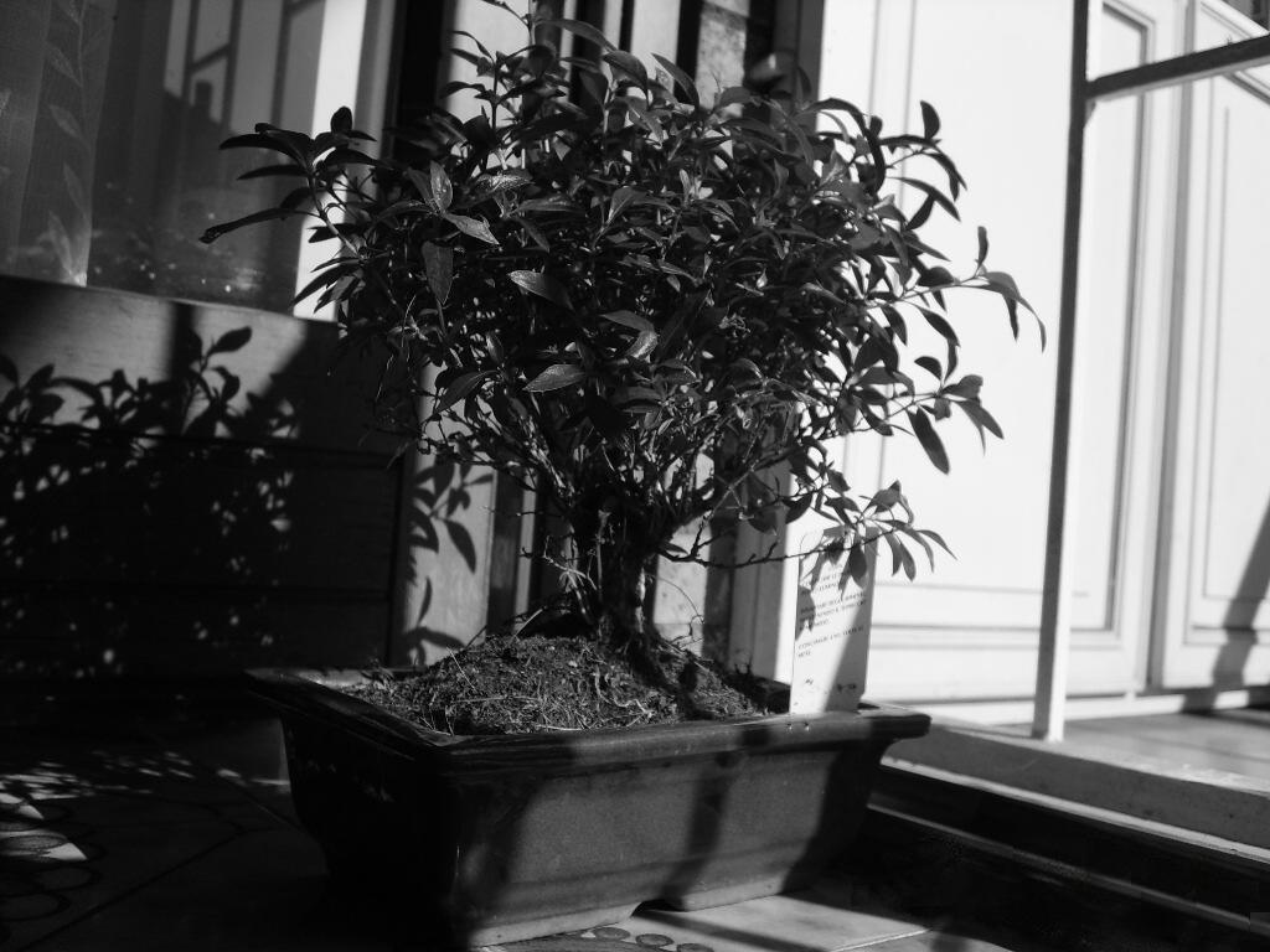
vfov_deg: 40.7
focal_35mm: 35
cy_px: 476
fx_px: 1284
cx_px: 635
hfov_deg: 52.6
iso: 50
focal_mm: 5.8
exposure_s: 1/1000
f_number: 2.8
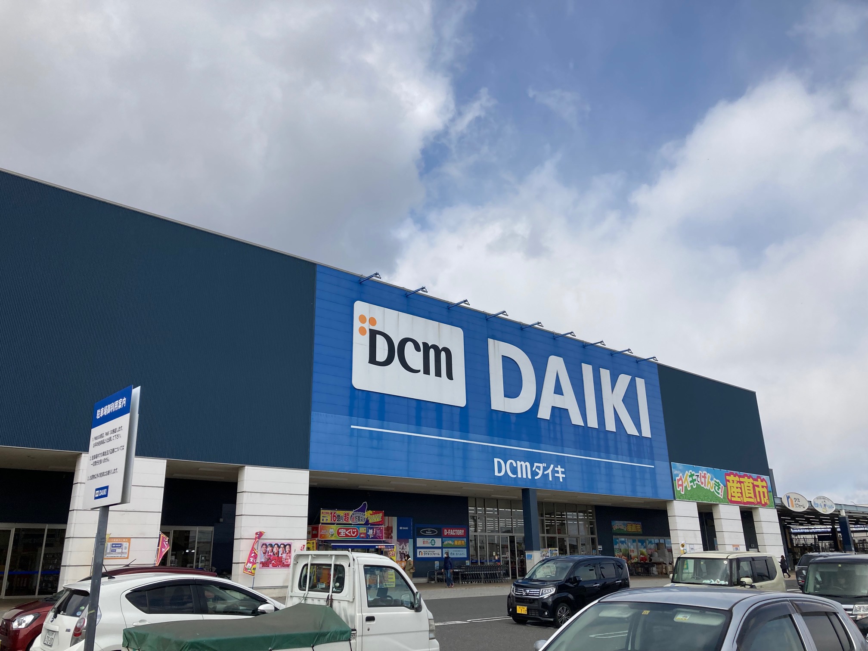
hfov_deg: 63.4
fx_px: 702
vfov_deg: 49.7
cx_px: 434
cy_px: 326
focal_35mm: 28
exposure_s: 1/3040
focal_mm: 3.99
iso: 25
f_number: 1.8
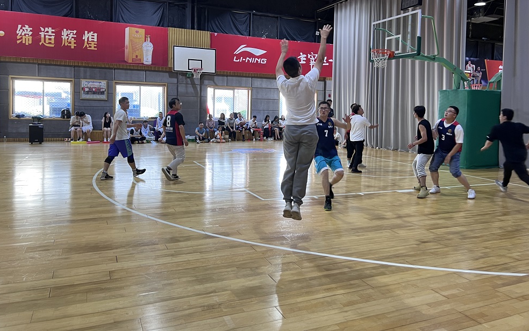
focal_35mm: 28
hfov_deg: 66.5
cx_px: 263
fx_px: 404
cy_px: 130
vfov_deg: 44.3
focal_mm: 5.7
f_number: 1.5
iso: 100
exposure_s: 1/50
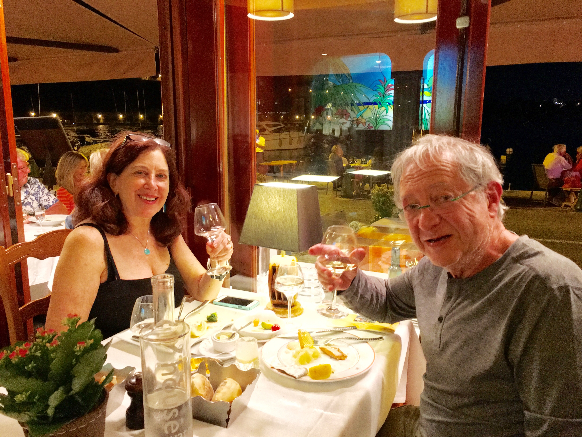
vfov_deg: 48.2
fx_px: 488
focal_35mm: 29
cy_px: 218
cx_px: 291
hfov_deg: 61.7
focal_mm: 4.15
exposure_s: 1/17
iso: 320
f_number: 2.2
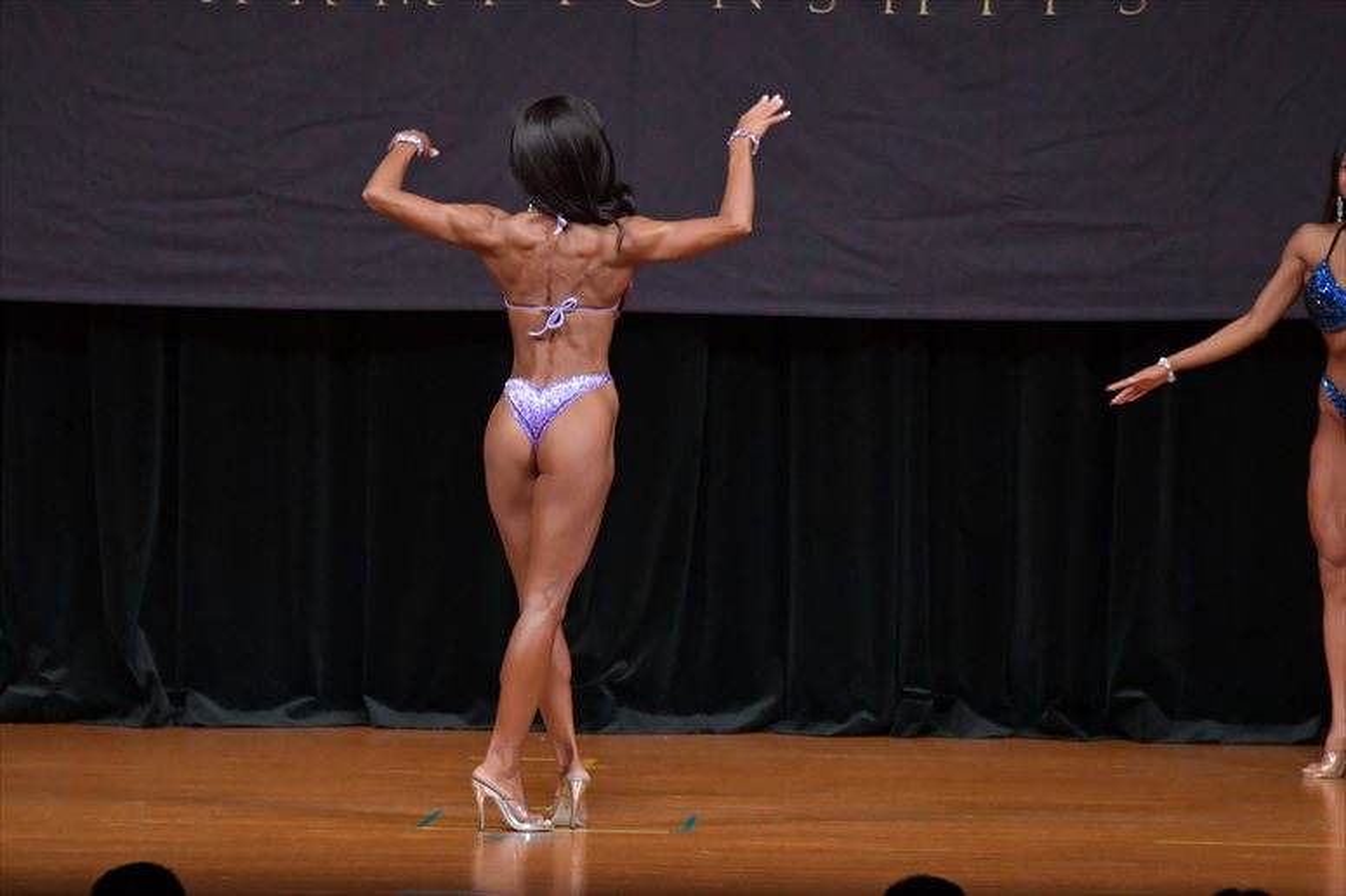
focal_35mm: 270
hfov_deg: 7.6
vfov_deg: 5.1
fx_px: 10090
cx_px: 673
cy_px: 448
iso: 4000
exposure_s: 1/400
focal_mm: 180
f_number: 5.6
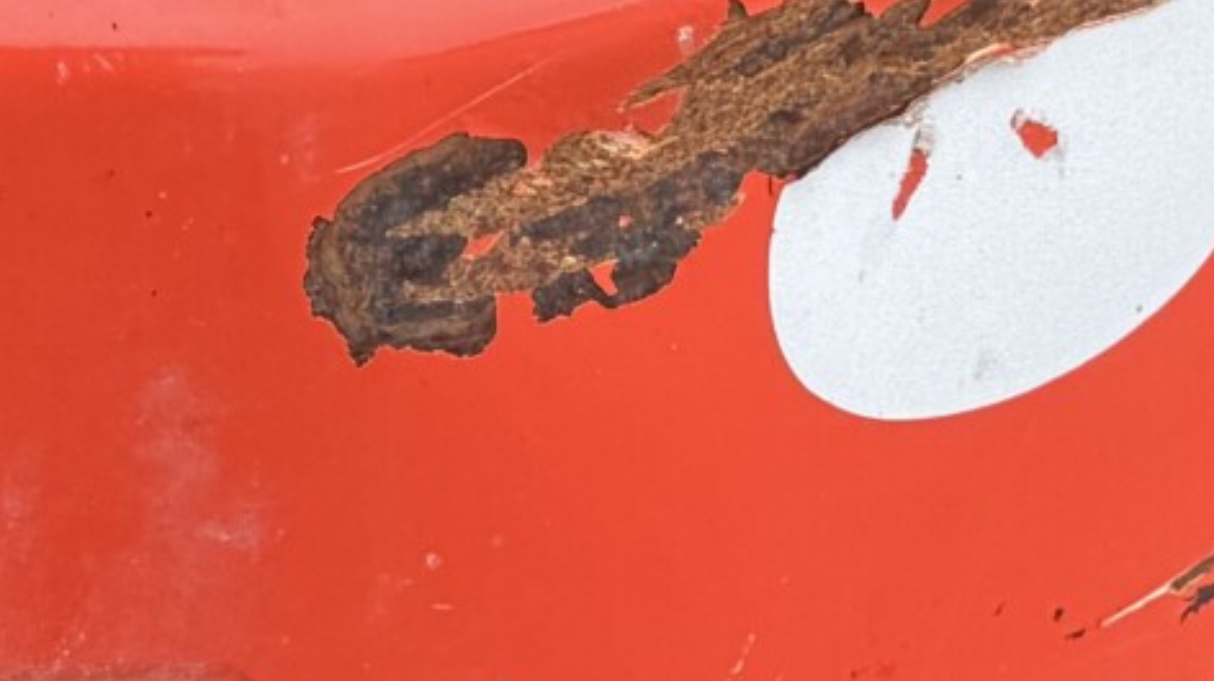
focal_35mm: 462
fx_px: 14865
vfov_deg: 2.6
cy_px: -704
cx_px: -1021
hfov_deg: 4.6
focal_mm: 16.89
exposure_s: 1/121
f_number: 2.8
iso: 100
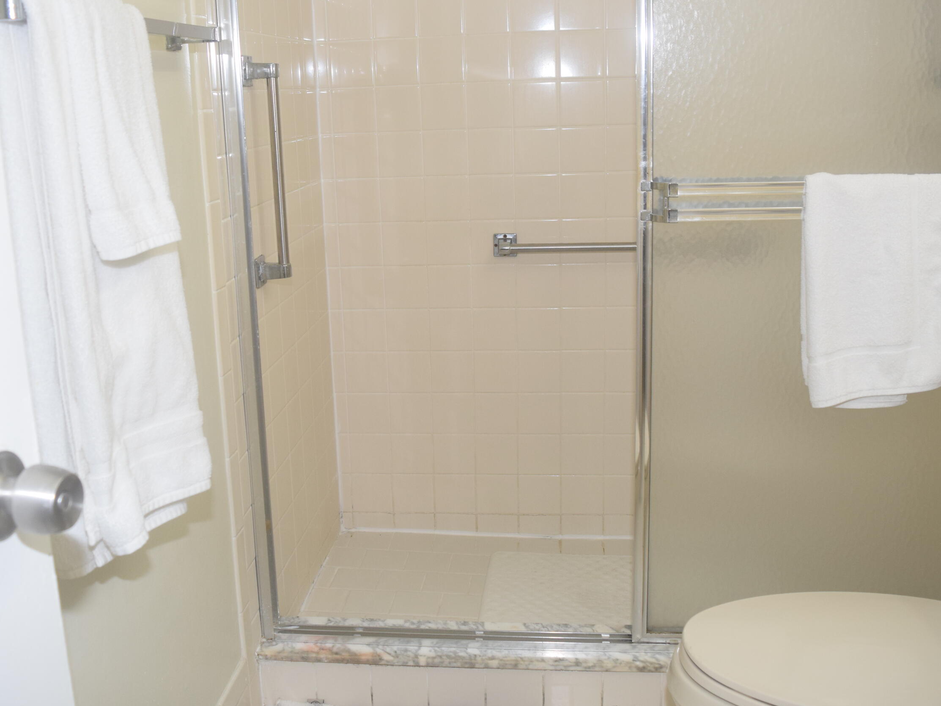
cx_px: 431
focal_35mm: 35
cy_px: 308
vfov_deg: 40.6
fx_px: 951
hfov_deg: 52.6
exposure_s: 1/125
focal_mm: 18
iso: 640
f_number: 5.6
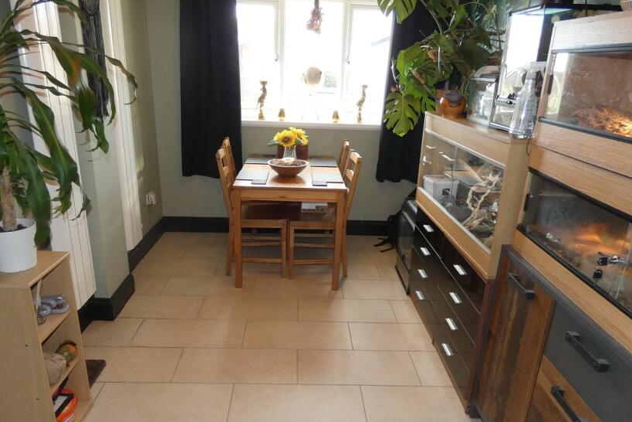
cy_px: 244
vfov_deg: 49.4
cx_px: 309
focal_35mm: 26
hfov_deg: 69.4
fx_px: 456
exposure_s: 1/60
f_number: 2.8
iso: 250
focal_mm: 3.6
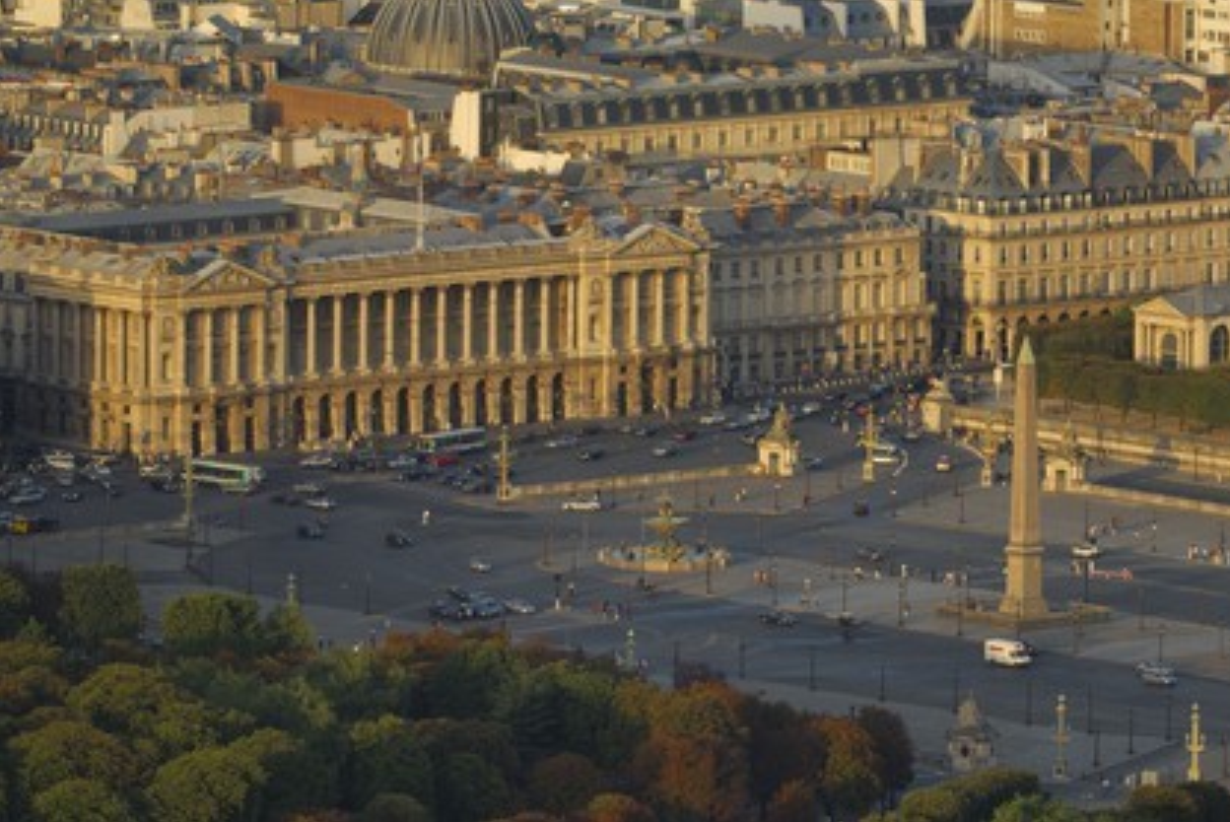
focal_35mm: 454
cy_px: 411
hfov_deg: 4.5
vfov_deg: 3.0
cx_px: 618
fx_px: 15522
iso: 100
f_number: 4
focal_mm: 300
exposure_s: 1/320
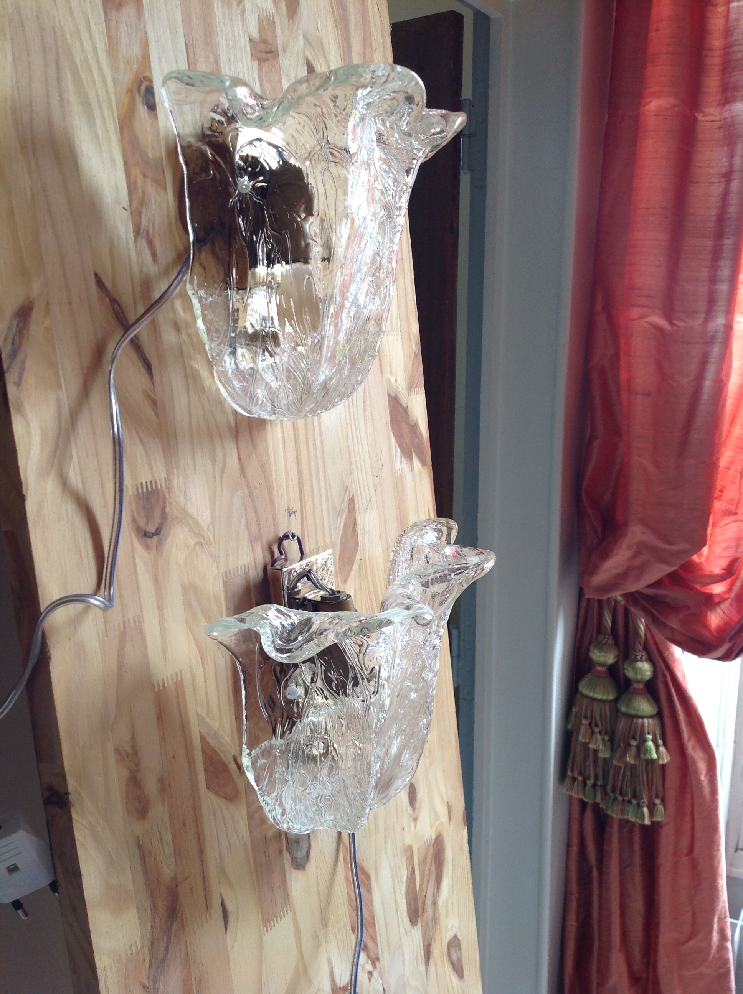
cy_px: 497
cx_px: 372
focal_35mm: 35
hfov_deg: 40.6
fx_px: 1004
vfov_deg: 52.7
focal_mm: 4.28
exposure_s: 1/40
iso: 64
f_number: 2.4
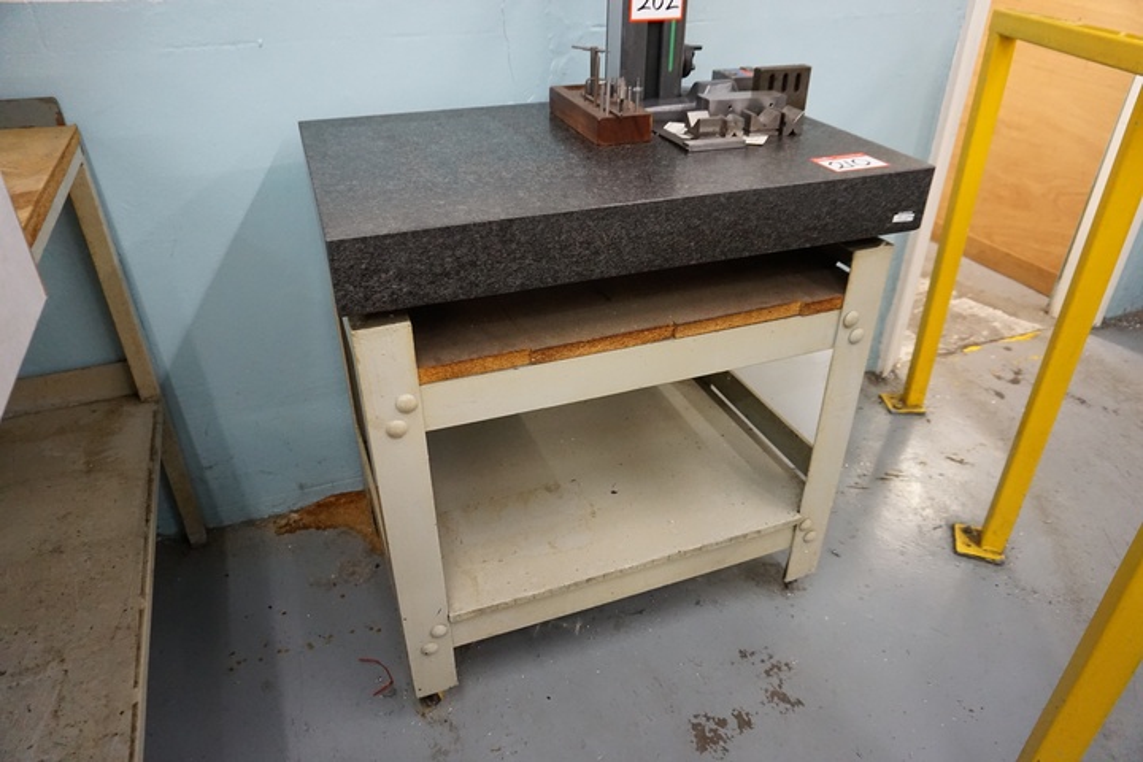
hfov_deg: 73.7
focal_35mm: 24
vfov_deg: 53.1
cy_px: 381
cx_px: 572
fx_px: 762
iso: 3200
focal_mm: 16
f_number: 3.5
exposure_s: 1/160
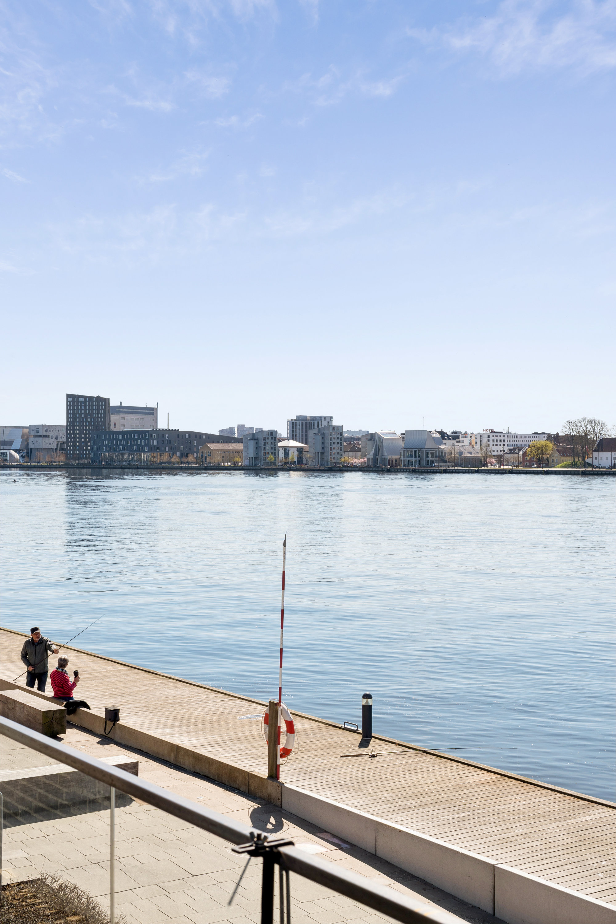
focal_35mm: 50
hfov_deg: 27.0
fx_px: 1283
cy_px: 462
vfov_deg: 39.6
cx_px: 308
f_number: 13
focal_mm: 50
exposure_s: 1/160
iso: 160
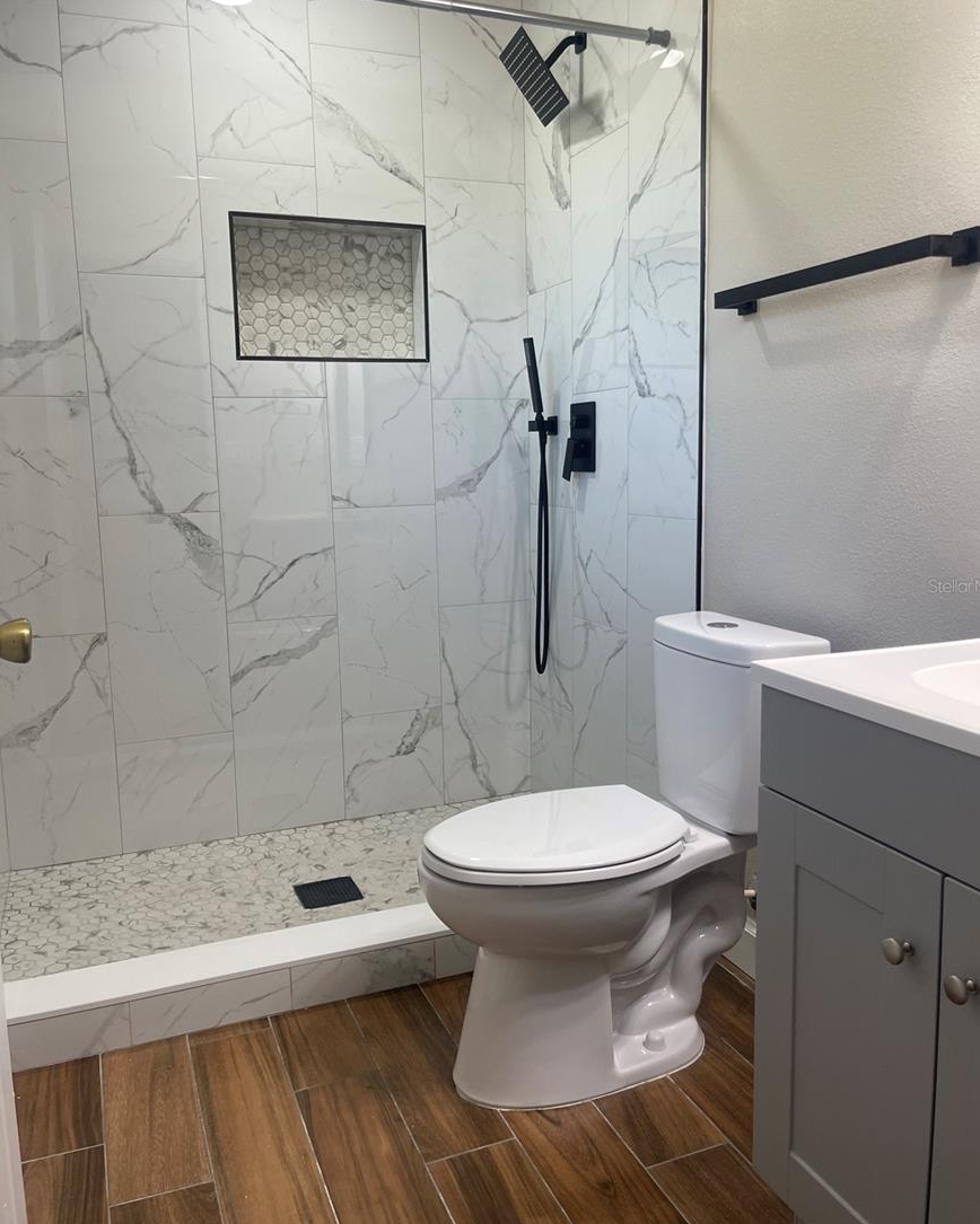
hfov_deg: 53.2
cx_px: 500
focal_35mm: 27
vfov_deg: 64.0
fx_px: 979
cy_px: 585
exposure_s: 1/120
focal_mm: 5.1
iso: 80
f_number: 1.6
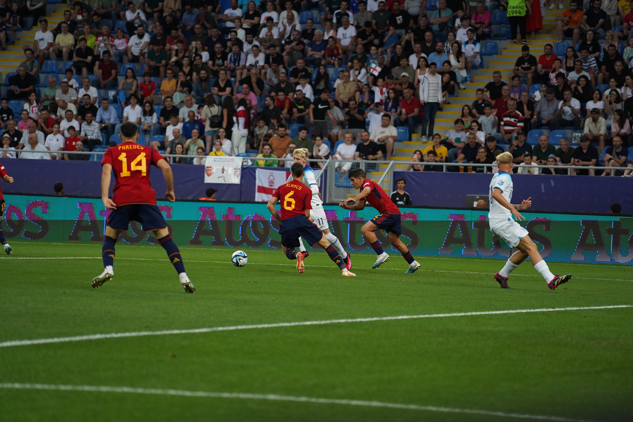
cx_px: 316
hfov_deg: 10.3
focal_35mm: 200
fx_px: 3516
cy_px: 211
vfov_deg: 6.9
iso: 2000
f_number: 4
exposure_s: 1/1000
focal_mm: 200
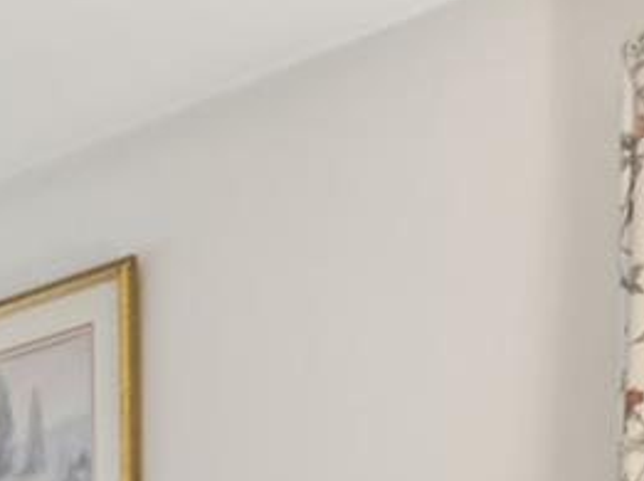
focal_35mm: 136
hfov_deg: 13.0
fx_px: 2527
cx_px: -540
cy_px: 993
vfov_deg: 10.0
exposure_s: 1/2.5
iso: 200
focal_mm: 18
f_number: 8
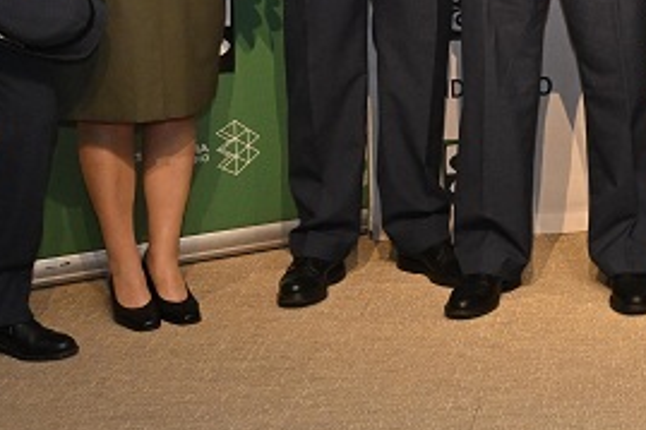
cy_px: -161
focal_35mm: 121
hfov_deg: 16.1
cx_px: 838
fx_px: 2167
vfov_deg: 11.0
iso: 3200
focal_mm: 32.5
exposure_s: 1/160
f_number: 5.6
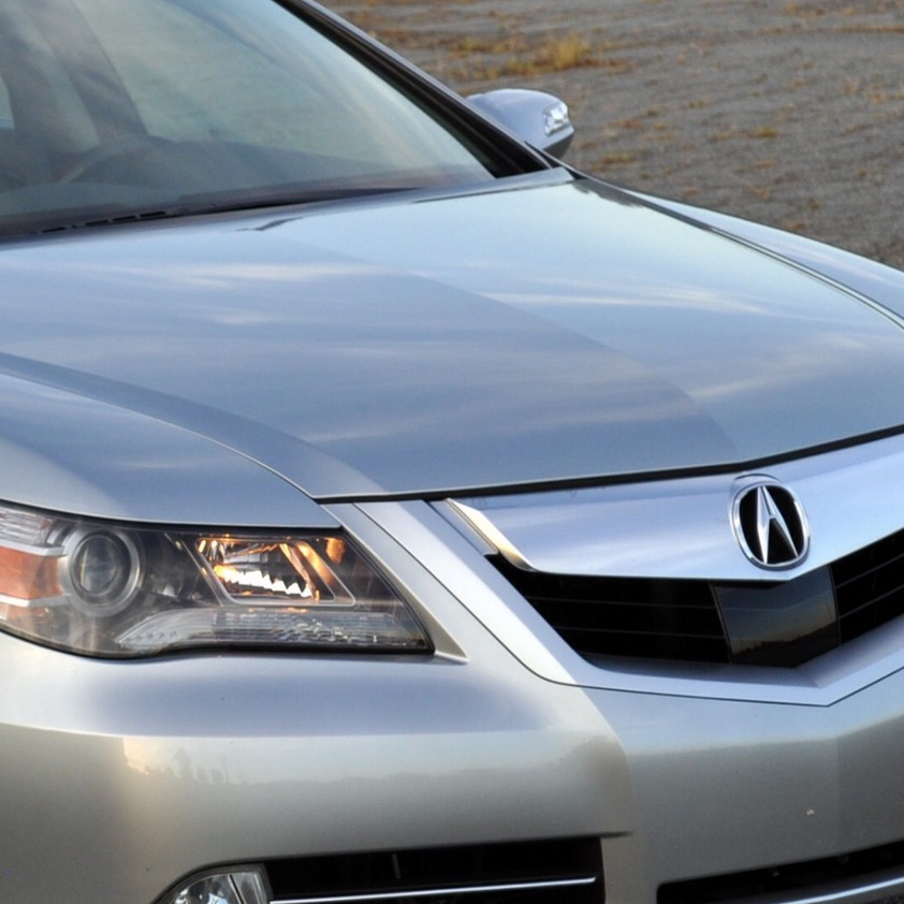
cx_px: -31
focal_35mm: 174
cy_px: 519
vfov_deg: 10.0
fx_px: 5141
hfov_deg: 10.0
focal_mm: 46
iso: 320
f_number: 5.6
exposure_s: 1/125
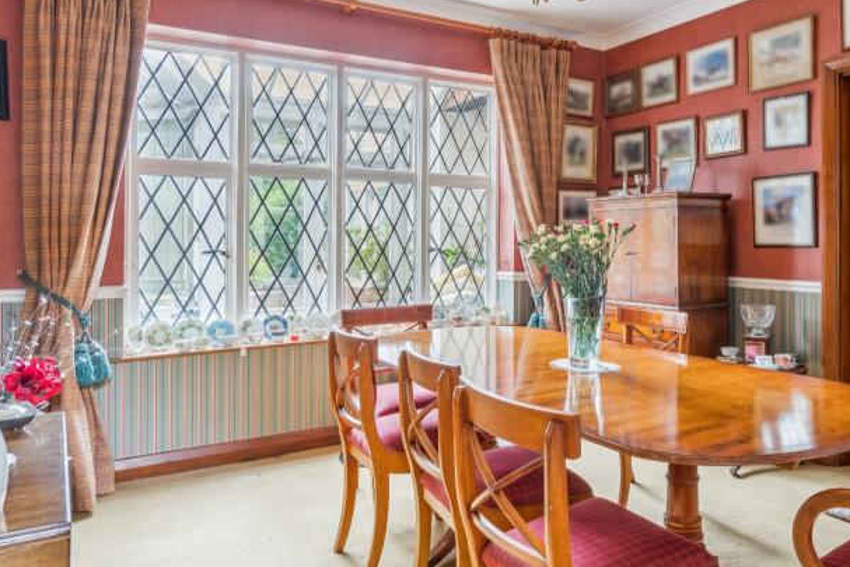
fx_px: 638
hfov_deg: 66.4
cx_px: 529
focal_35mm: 27
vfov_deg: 47.9
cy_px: 251
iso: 640
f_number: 6.3
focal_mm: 16
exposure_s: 1/4
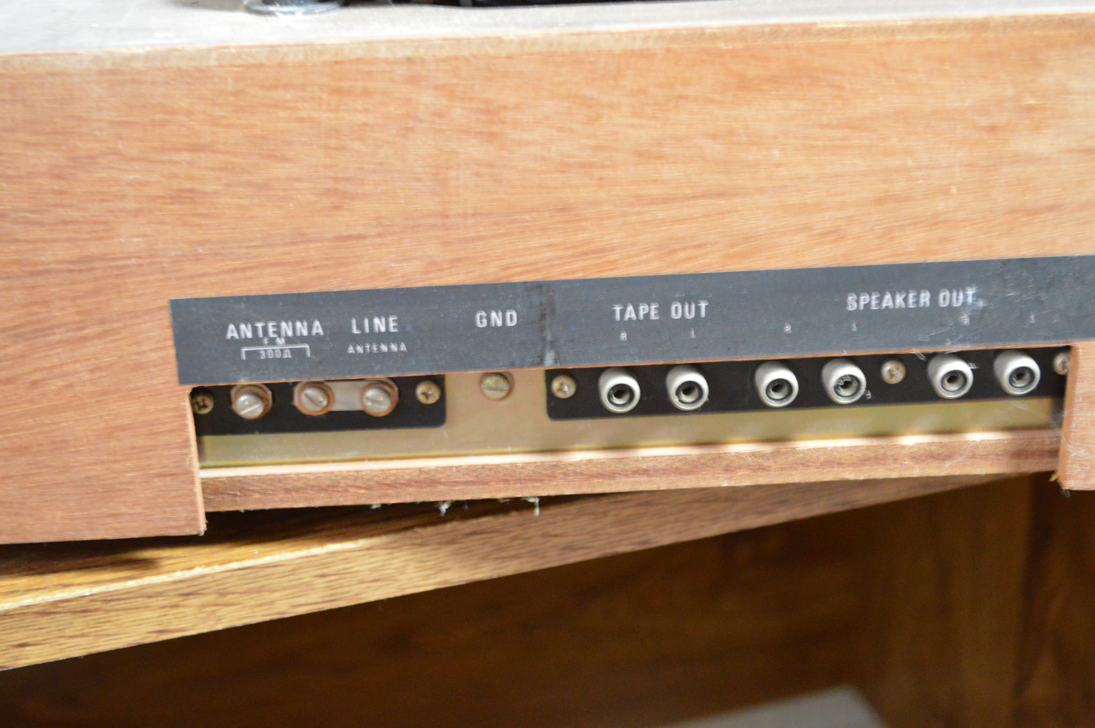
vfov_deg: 22.6
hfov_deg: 33.4
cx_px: 548
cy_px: 364
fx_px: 1823
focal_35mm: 60
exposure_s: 1/10
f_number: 5.3
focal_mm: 40
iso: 3200
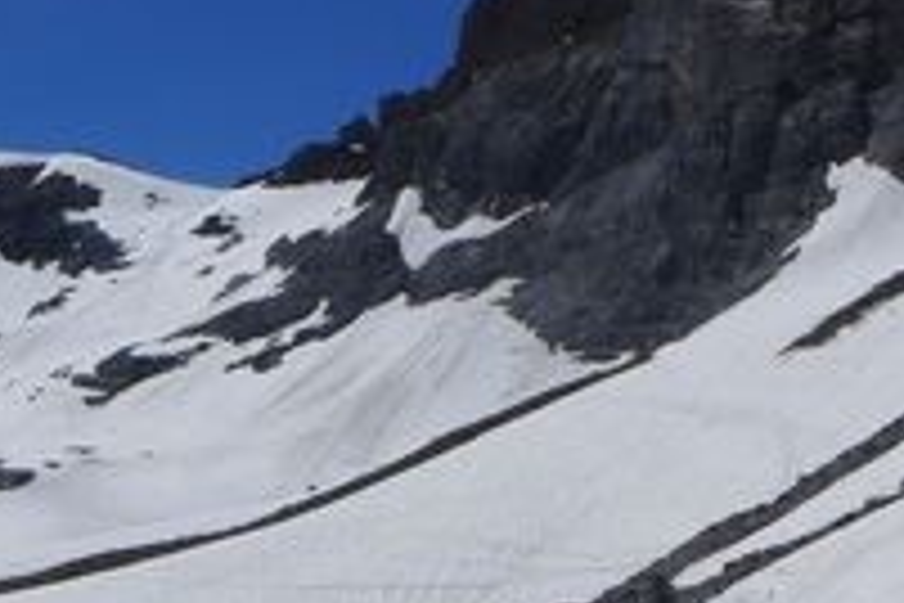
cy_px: 626
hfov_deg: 23.4
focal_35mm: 86
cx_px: 223
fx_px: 2159
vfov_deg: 15.5
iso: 80
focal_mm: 4.7
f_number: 5.6
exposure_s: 1/1600
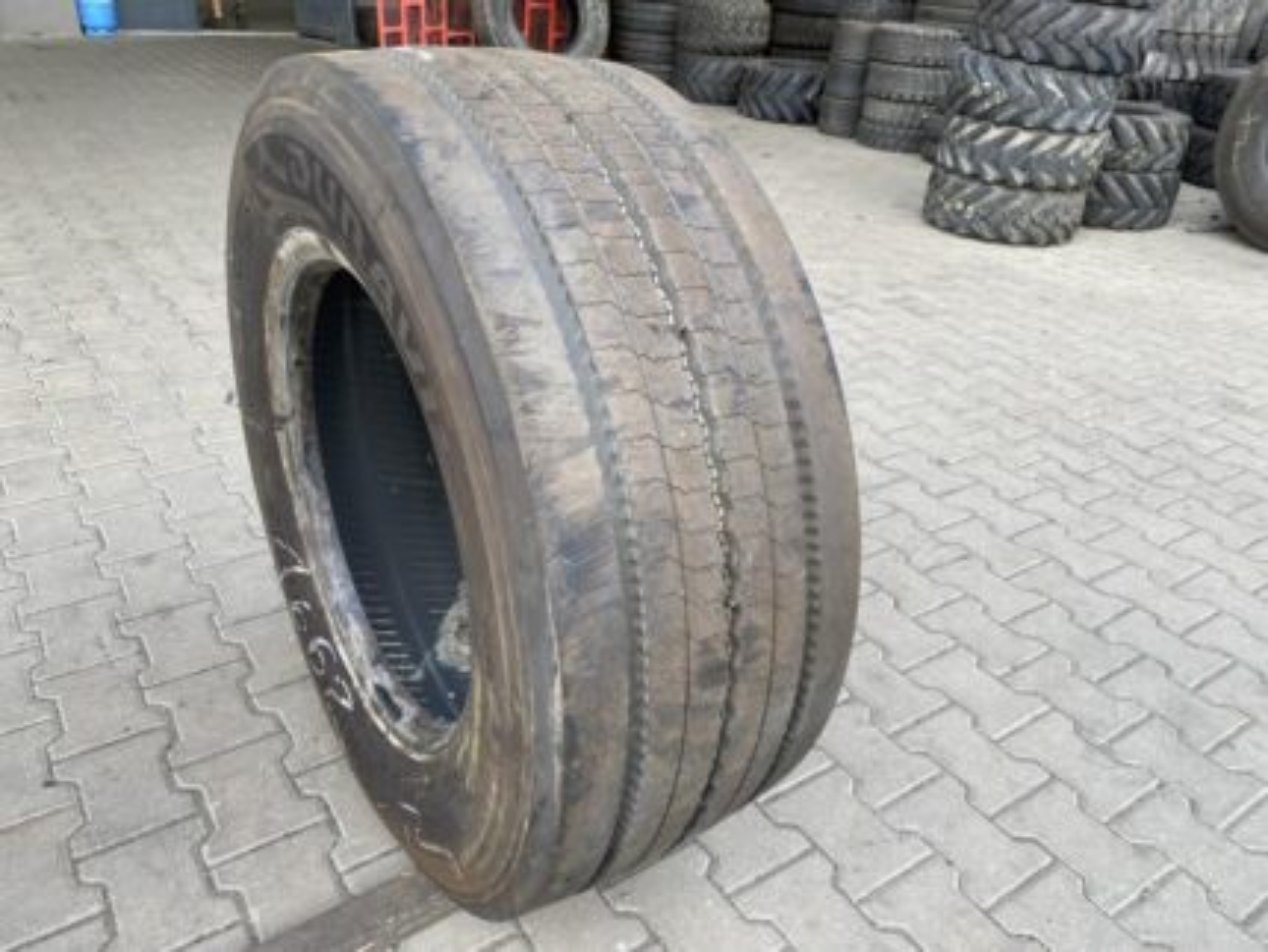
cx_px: 634
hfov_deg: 67.3
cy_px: 476
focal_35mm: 26
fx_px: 953
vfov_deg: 53.1
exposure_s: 1/212
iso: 32
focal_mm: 4.25
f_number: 1.8
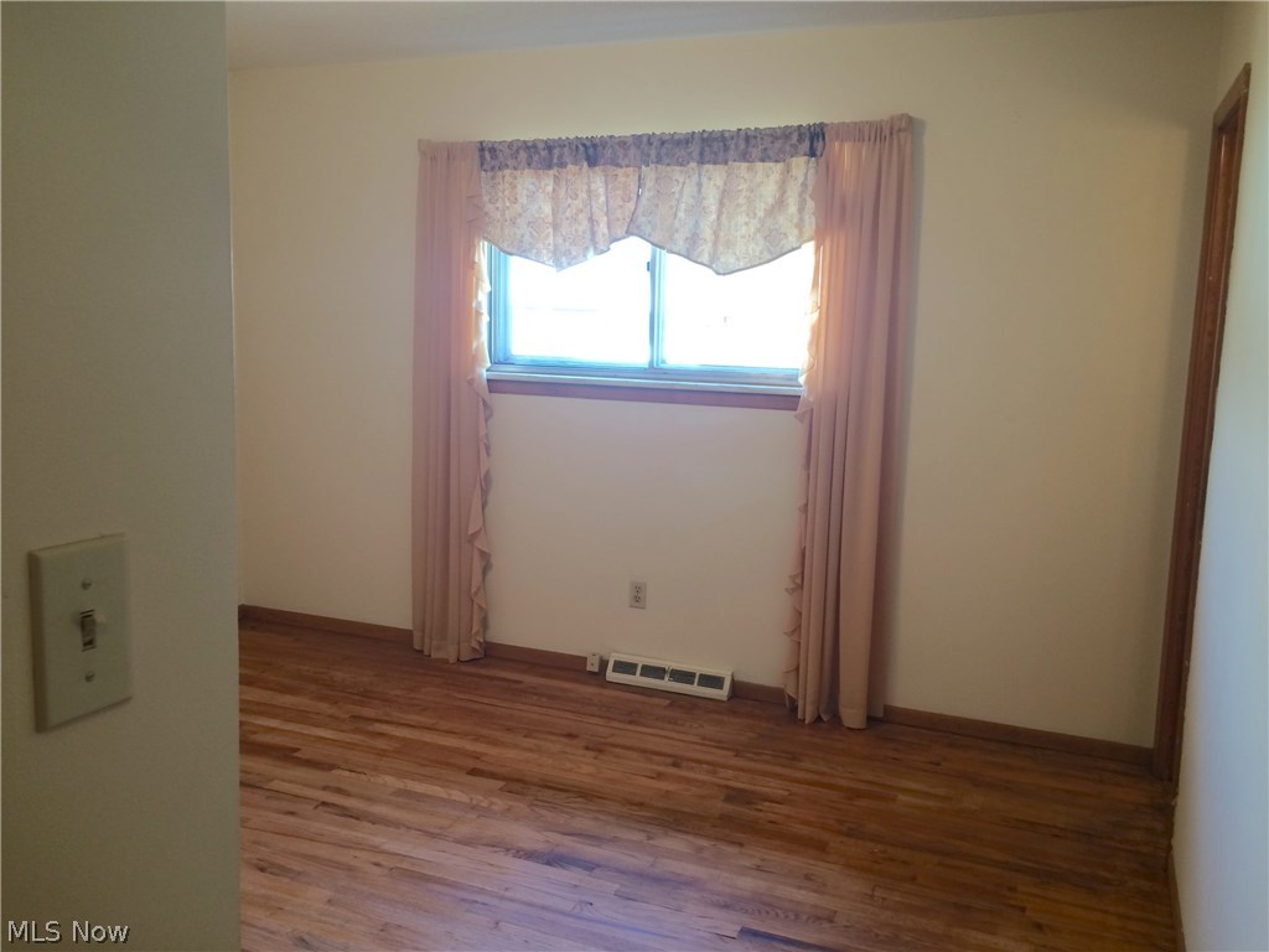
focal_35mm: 29
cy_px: 476
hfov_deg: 61.7
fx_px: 1063
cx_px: 634
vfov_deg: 48.2
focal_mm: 4.15
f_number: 2.2
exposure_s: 1/30
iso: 40
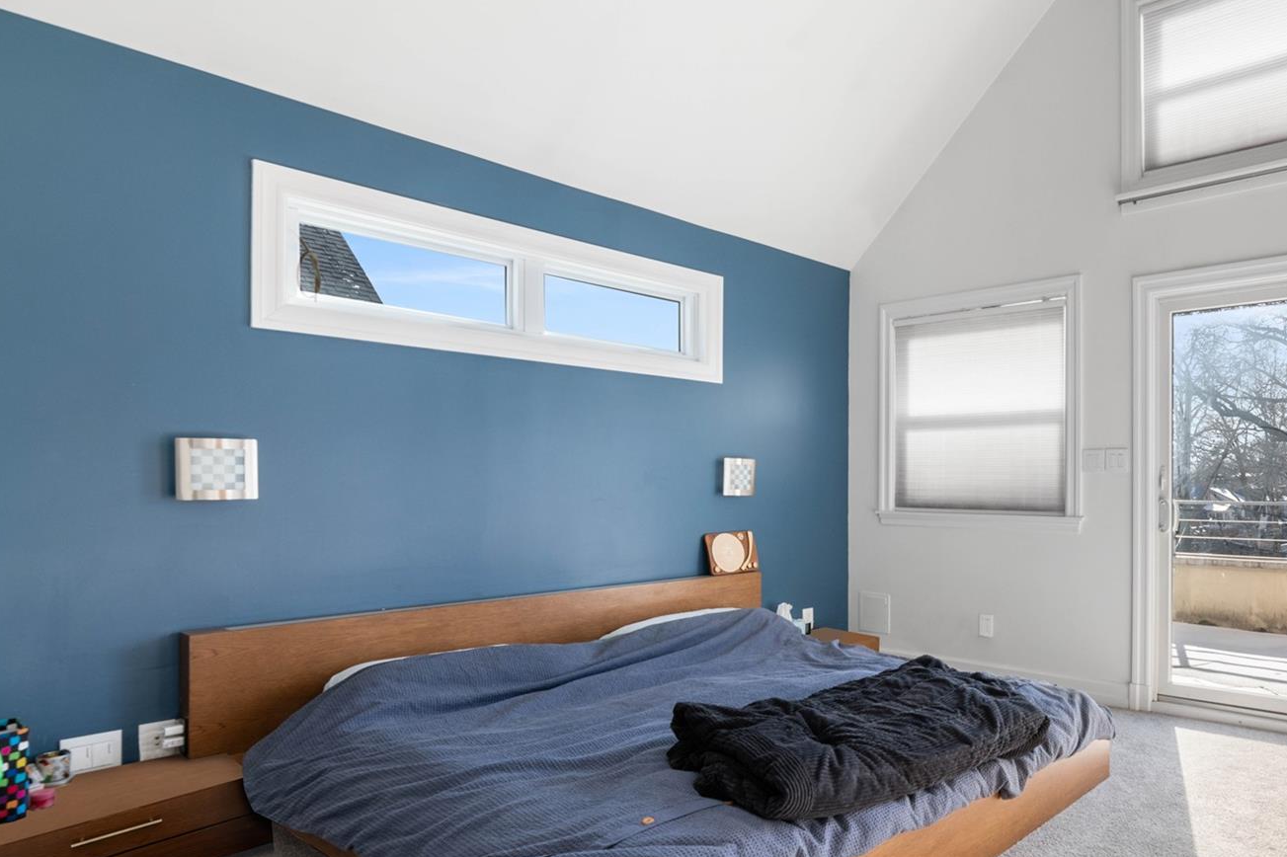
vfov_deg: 57.0
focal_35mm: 22
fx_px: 786
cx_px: 970
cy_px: 492
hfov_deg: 72.9
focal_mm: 14
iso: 200
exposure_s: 1/15
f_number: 10
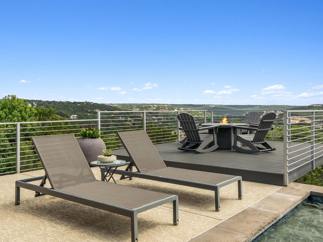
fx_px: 308
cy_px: 119
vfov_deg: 42.9
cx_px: 174
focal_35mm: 33
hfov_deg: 55.3
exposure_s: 1/160
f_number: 8
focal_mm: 20
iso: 100
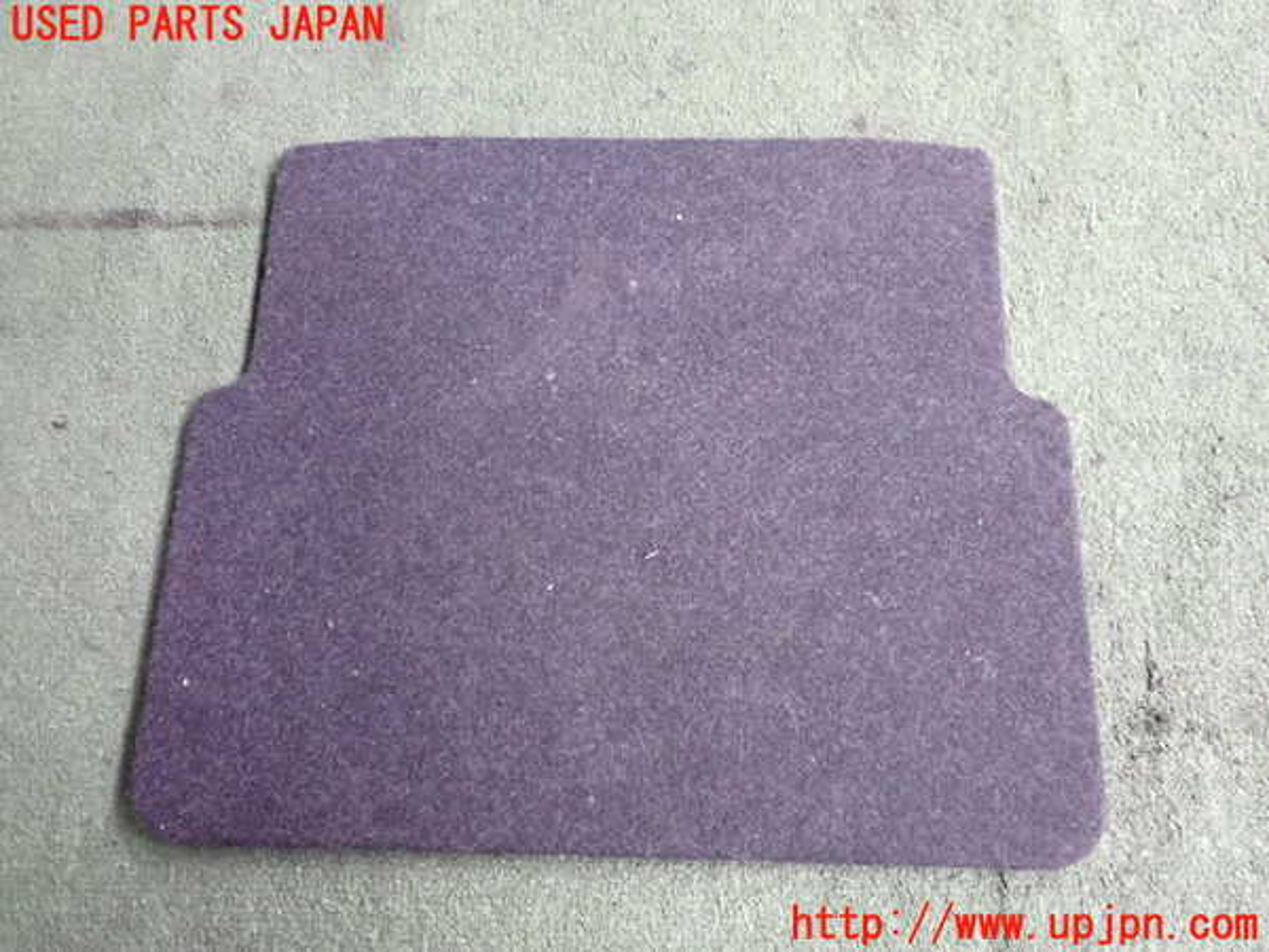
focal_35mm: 30
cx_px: 634
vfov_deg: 46.8
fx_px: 1100
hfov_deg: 60.0
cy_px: 476
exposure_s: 1/320
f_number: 2.3
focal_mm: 5.4
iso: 2500
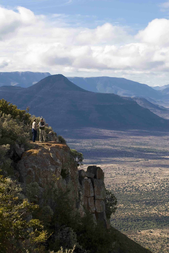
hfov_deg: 13.1
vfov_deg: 19.4
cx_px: 84
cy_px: 126
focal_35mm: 105
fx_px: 737
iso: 140
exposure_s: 1/160
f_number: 8
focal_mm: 70
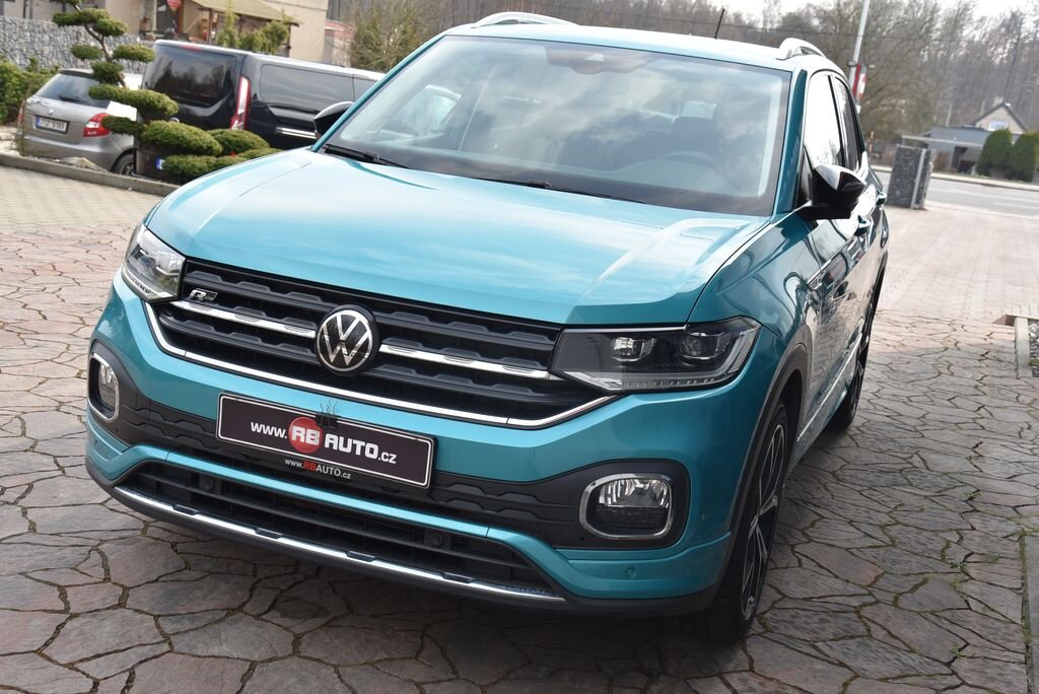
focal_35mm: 46
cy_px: 347
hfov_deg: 42.7
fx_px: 1328
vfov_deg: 29.3
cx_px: 520
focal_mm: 46
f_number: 8
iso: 500
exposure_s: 1/250
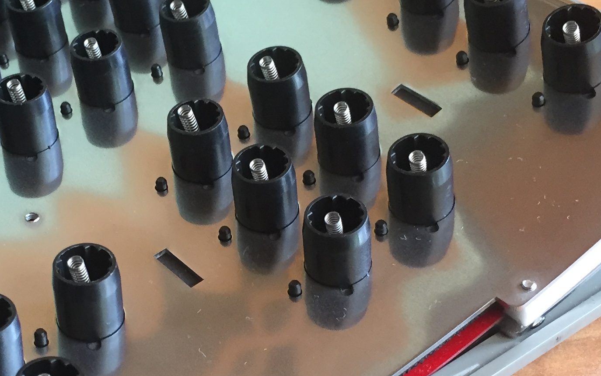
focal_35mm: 73
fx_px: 1196
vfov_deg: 17.7
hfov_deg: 27.9
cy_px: 291
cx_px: 168
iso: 100
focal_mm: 4.15
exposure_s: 1/30
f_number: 2.2
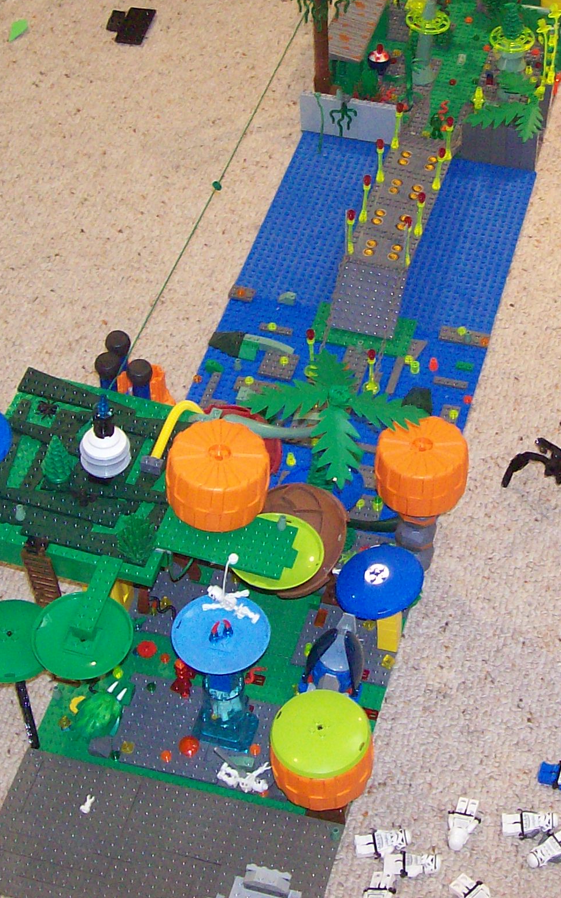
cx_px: 423
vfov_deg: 29.1
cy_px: 285
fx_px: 1712
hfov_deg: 18.5
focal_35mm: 70
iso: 140
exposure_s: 1/64
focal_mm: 6
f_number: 2.7
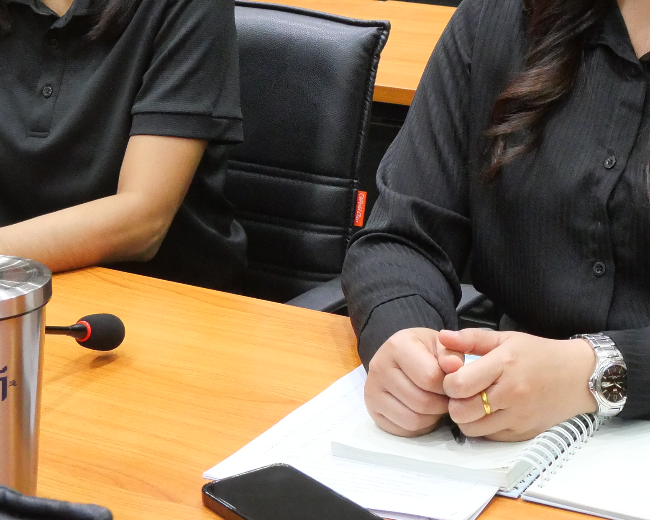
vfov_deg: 16.4
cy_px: 15
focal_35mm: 92
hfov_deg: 20.7
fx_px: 1770
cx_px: 451
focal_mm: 20
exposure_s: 1/30
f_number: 6.3
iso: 3200
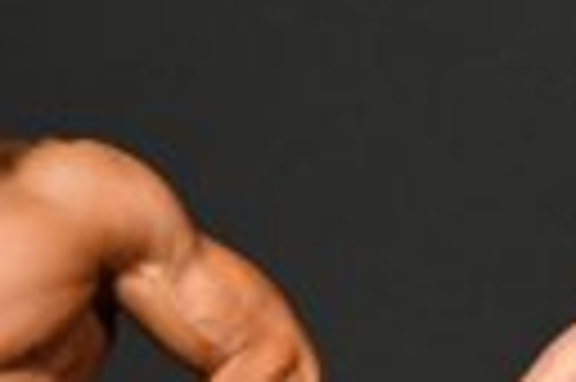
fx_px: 30457
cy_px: 688
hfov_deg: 1.1
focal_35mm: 1906
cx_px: 947
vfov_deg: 0.7
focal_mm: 210
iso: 4000
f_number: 5.6
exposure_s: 1/400
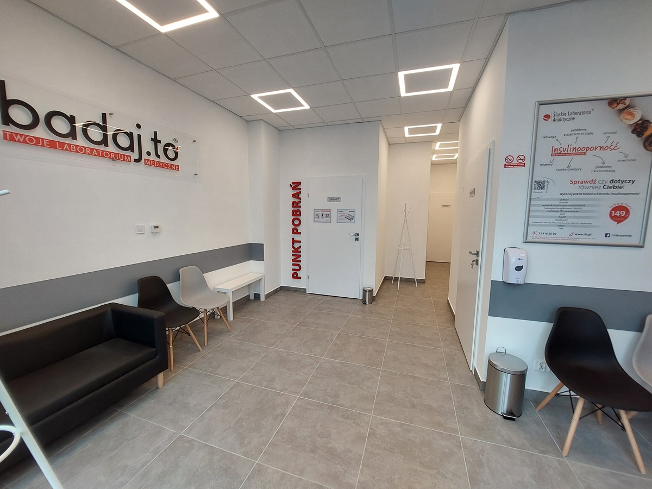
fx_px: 245
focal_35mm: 13
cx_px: 326
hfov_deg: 106.2
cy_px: 244
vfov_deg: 89.9
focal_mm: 1.74
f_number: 2.2
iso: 64
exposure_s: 1/100
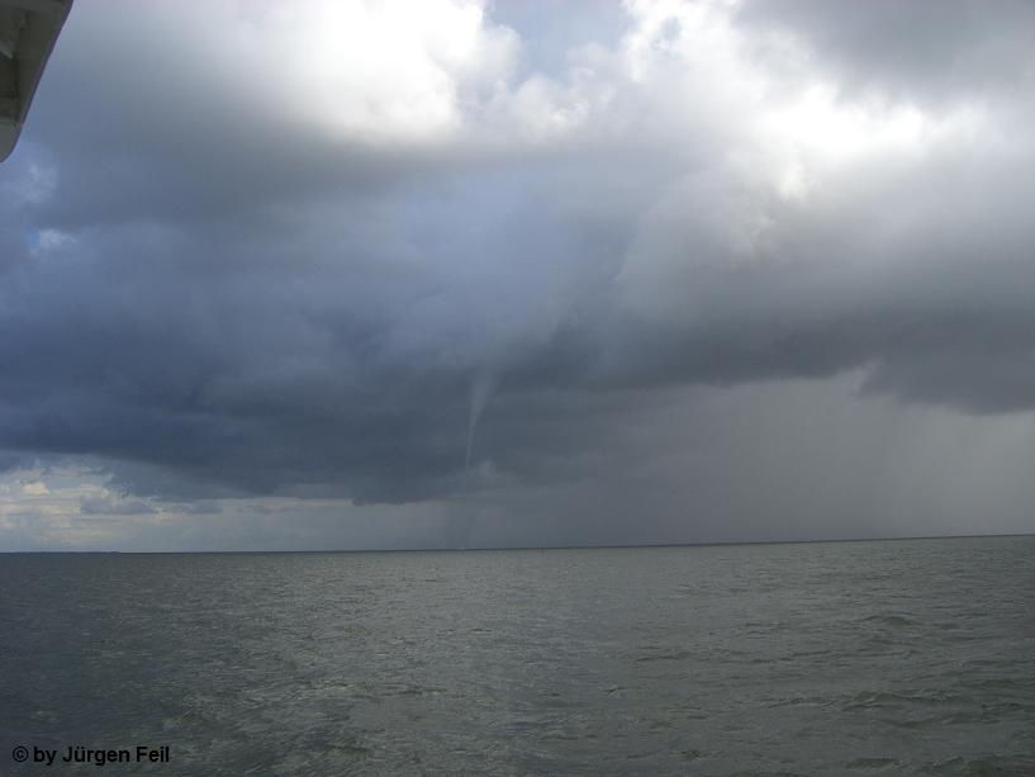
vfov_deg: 37.7
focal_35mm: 38
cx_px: 518
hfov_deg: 49.0
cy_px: 388
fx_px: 1136
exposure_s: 1/640
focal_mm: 6.2
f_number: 4.3
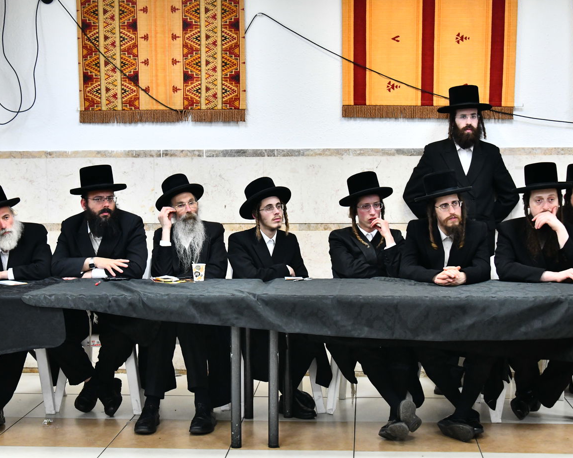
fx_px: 1085
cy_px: 229
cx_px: 273
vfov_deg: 23.8
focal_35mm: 64
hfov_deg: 29.6
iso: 3200
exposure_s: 1/160
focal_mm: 56
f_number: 5.6
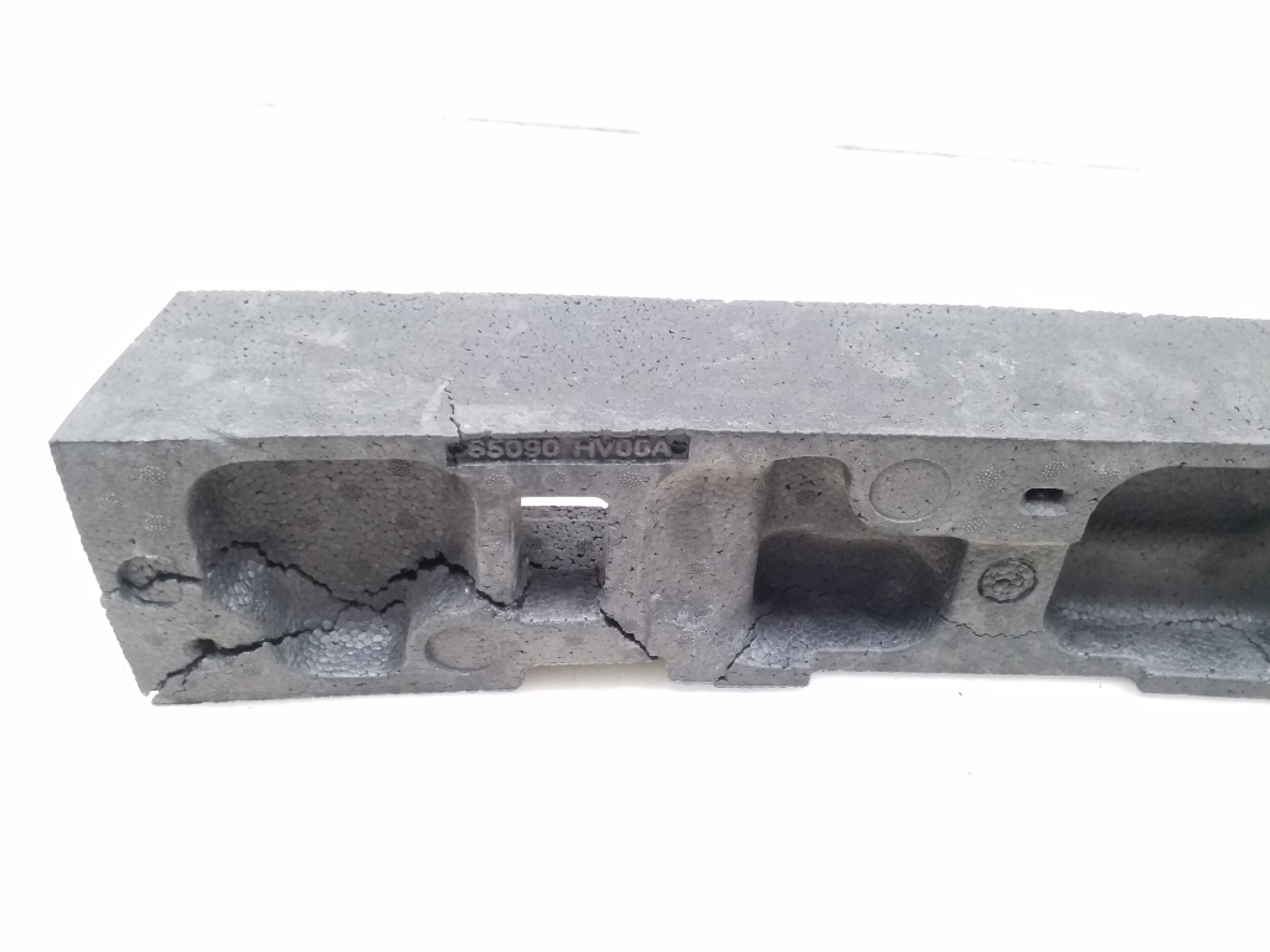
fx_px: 991
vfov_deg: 51.4
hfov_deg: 65.3
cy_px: 476
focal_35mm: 27
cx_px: 635
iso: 250
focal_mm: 3.6
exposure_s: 1/25
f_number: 1.9
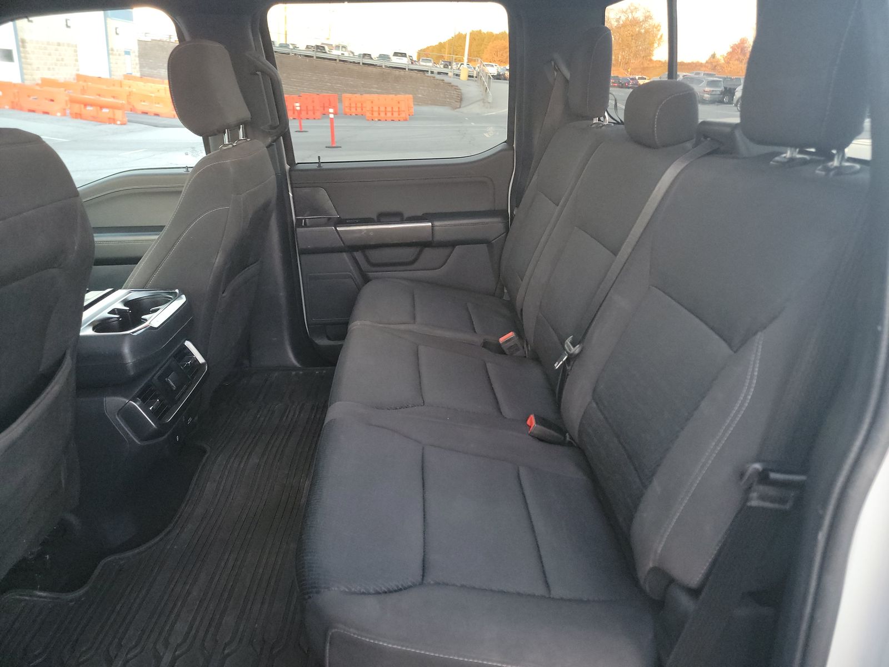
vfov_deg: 56.8
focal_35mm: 24
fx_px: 616
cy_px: 334
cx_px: 444
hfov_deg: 71.6
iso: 1164
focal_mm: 6.7
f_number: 1.8
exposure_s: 1/59
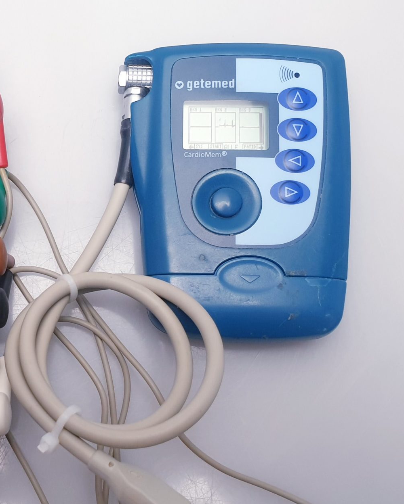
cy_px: 301
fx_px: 777
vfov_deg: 35.9
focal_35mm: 52
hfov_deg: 27.8
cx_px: 25
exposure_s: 1/50
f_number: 2.4
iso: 80
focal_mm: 4.3
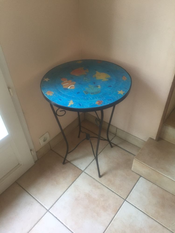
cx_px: 88
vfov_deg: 61.7
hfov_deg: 48.2
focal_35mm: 29
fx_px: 195
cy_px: 116
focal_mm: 4.15
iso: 160
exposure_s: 1/33
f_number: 2.2
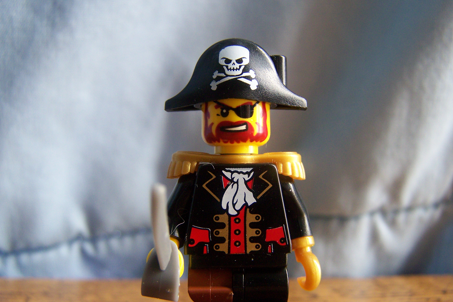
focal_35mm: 40
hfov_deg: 48.5
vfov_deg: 33.4
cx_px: 226
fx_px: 503
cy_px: 145
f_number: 2.8
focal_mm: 6.3
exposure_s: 1/25
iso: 160
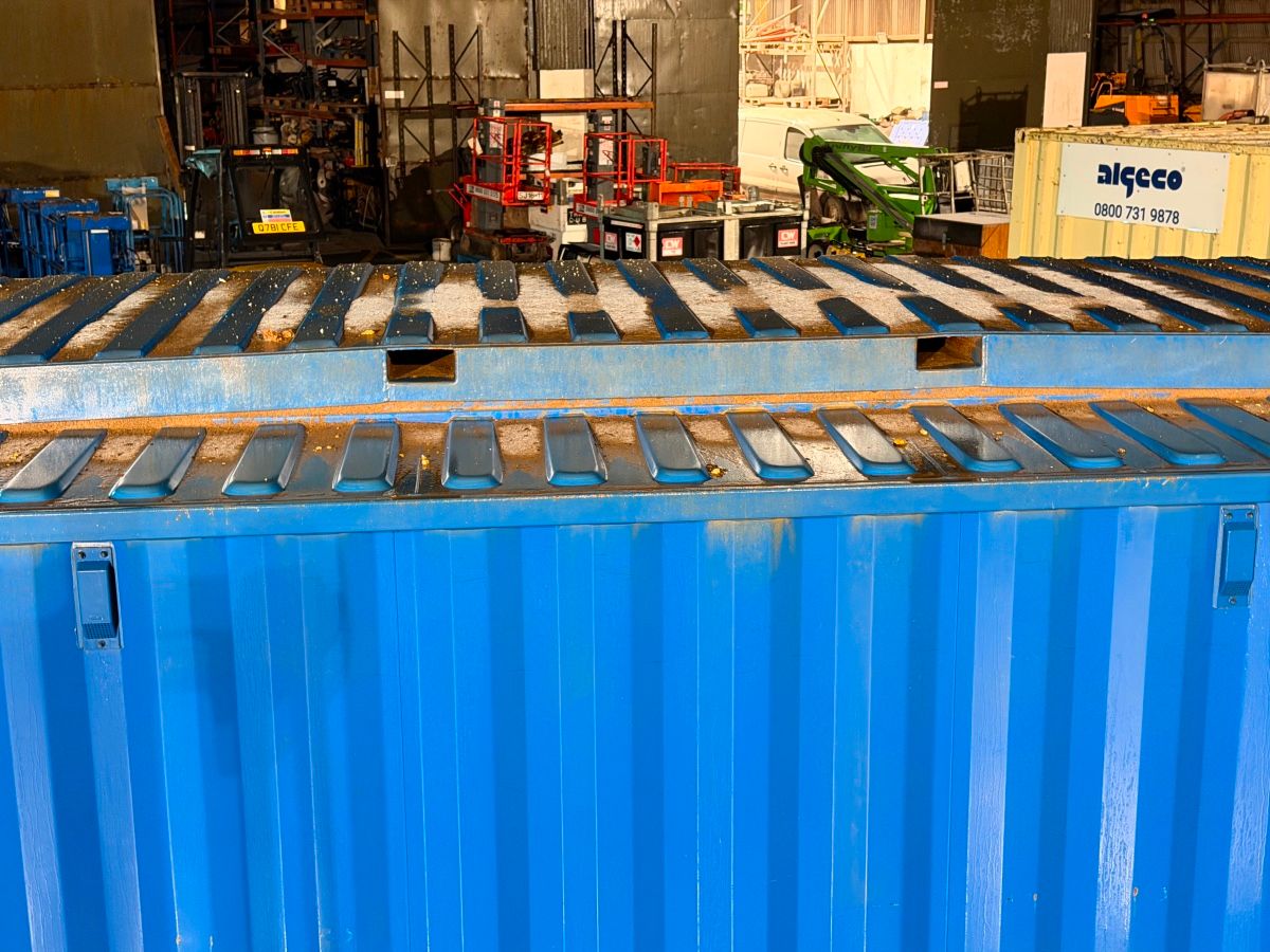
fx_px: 1761
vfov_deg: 30.3
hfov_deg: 39.7
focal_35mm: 48
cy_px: 476
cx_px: 635
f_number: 1.78
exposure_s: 1/33
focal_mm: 6.76
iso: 500
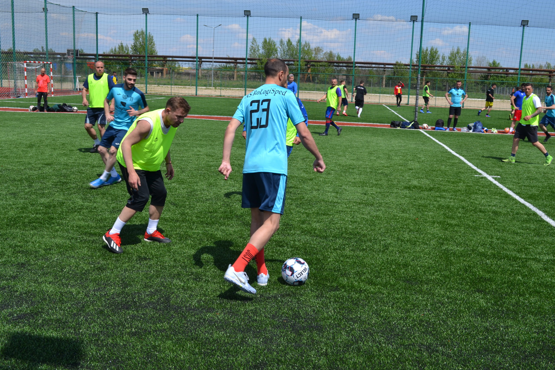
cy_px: 185
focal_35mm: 39
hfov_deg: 49.6
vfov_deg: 34.2
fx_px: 601
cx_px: 278
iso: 100
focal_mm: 26
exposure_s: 1/250
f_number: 8
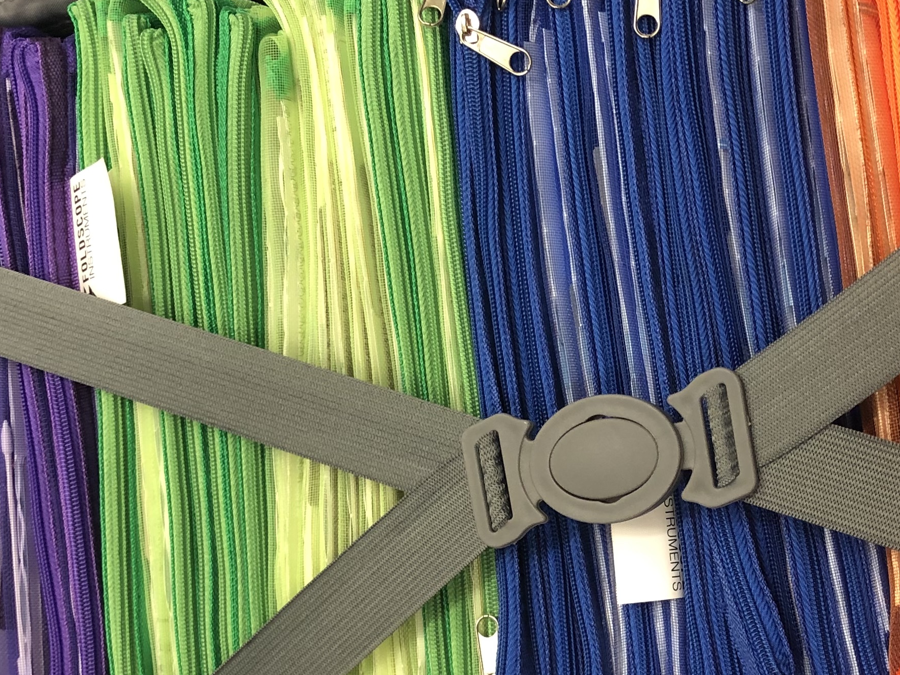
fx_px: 1664
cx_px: 648
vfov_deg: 22.7
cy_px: 506
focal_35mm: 64
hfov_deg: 29.9
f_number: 1.8
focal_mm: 3.99
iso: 40
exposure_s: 1/17
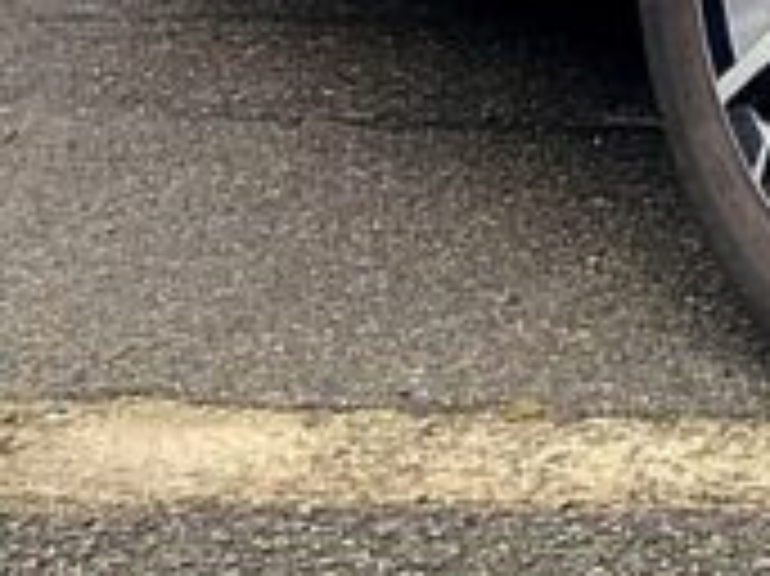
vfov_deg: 10.1
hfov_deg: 13.8
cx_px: 1292
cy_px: -747
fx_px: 2912
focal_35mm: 131
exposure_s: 1/138
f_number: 1.8
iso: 20
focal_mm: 3.99
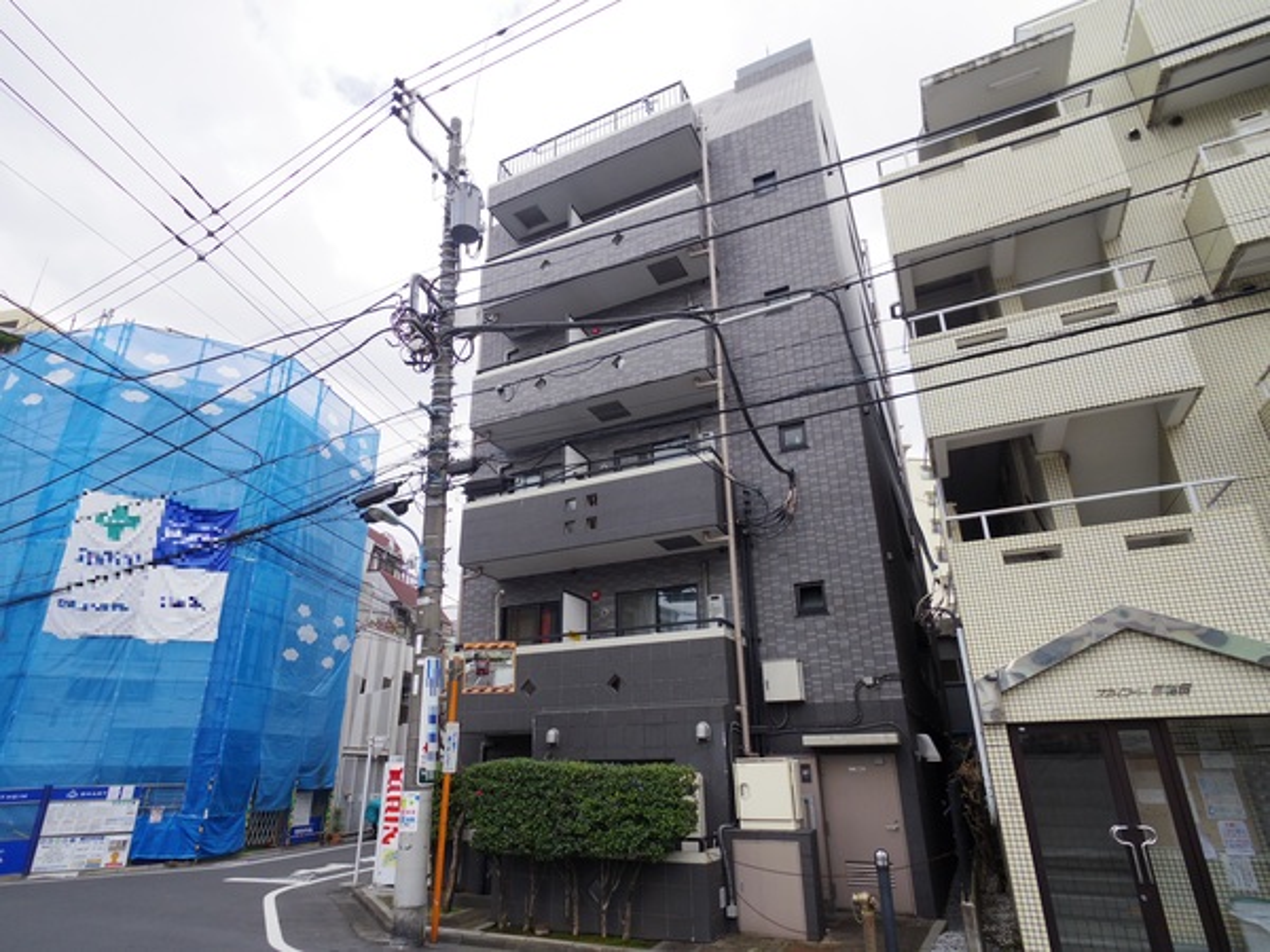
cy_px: 476
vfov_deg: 71.6
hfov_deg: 87.8
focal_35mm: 18
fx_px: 660
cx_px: 635
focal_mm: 4
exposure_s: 1/50
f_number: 3.7
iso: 200
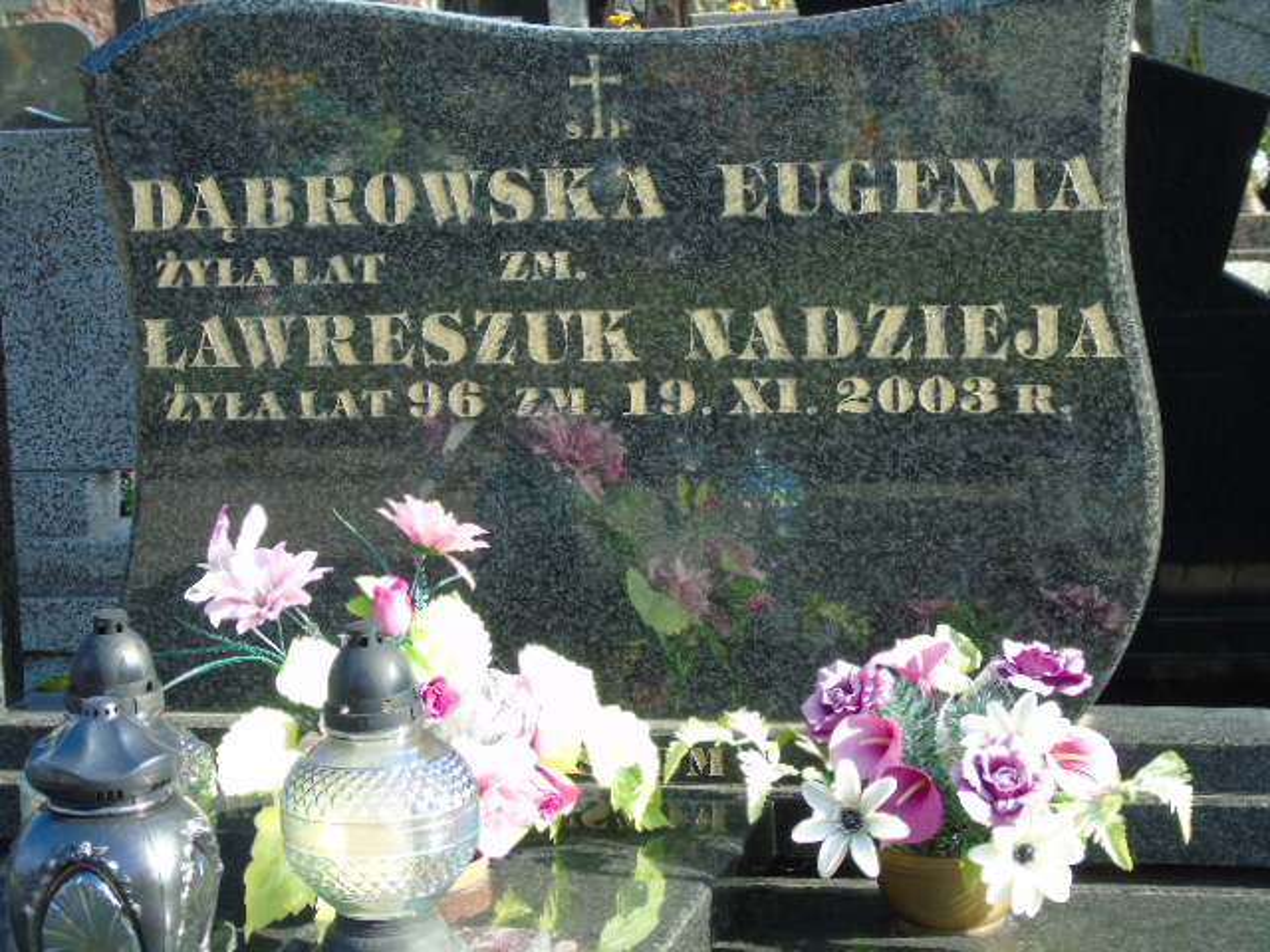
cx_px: 635
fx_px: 3449
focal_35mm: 94
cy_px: 476
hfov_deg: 20.9
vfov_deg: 15.7
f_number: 4.3
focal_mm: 17
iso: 80
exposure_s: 1/160
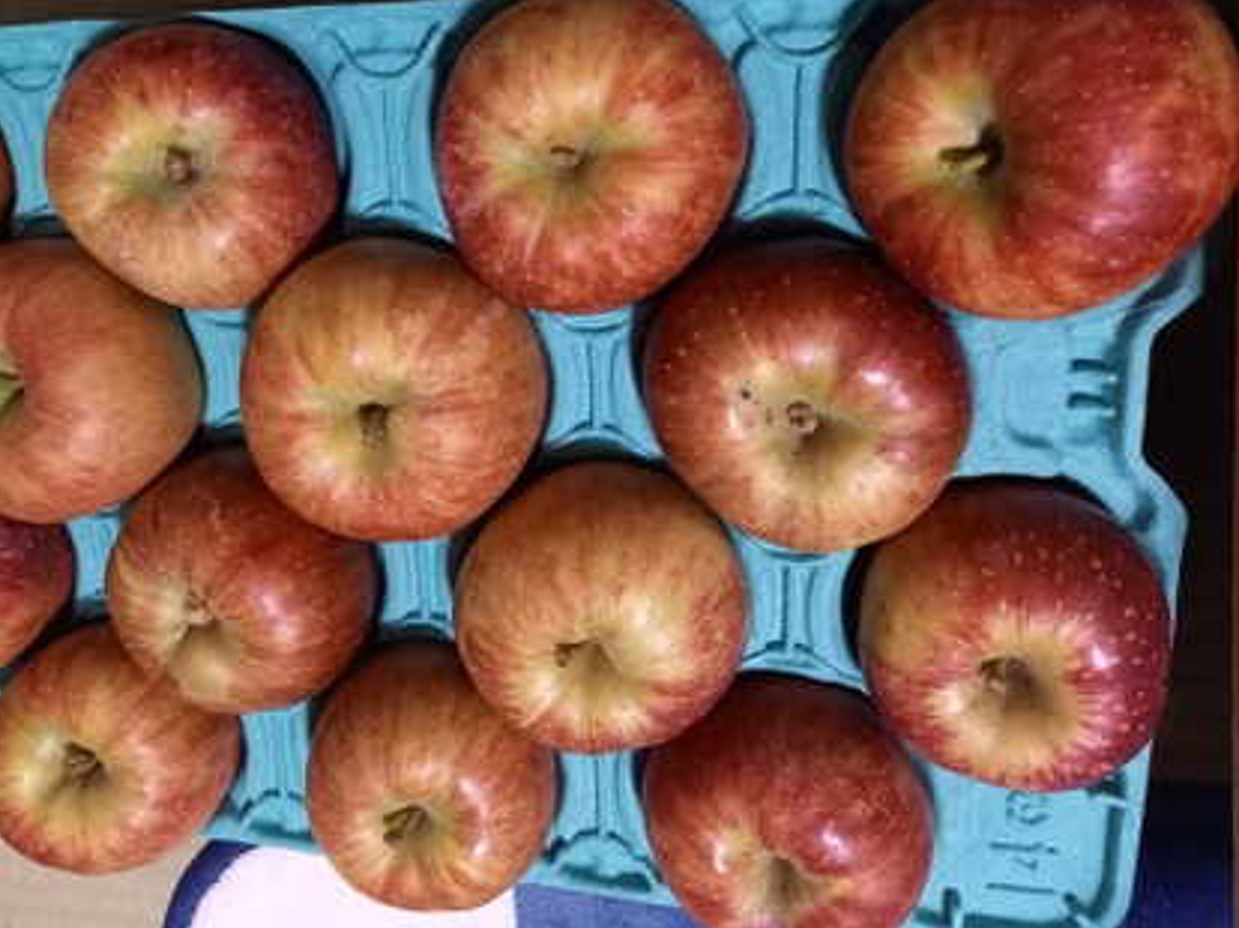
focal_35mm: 29
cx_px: 527
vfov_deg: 48.0
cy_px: 392
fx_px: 1037
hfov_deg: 61.4
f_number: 1.8
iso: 800
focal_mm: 4.65
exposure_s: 1/20
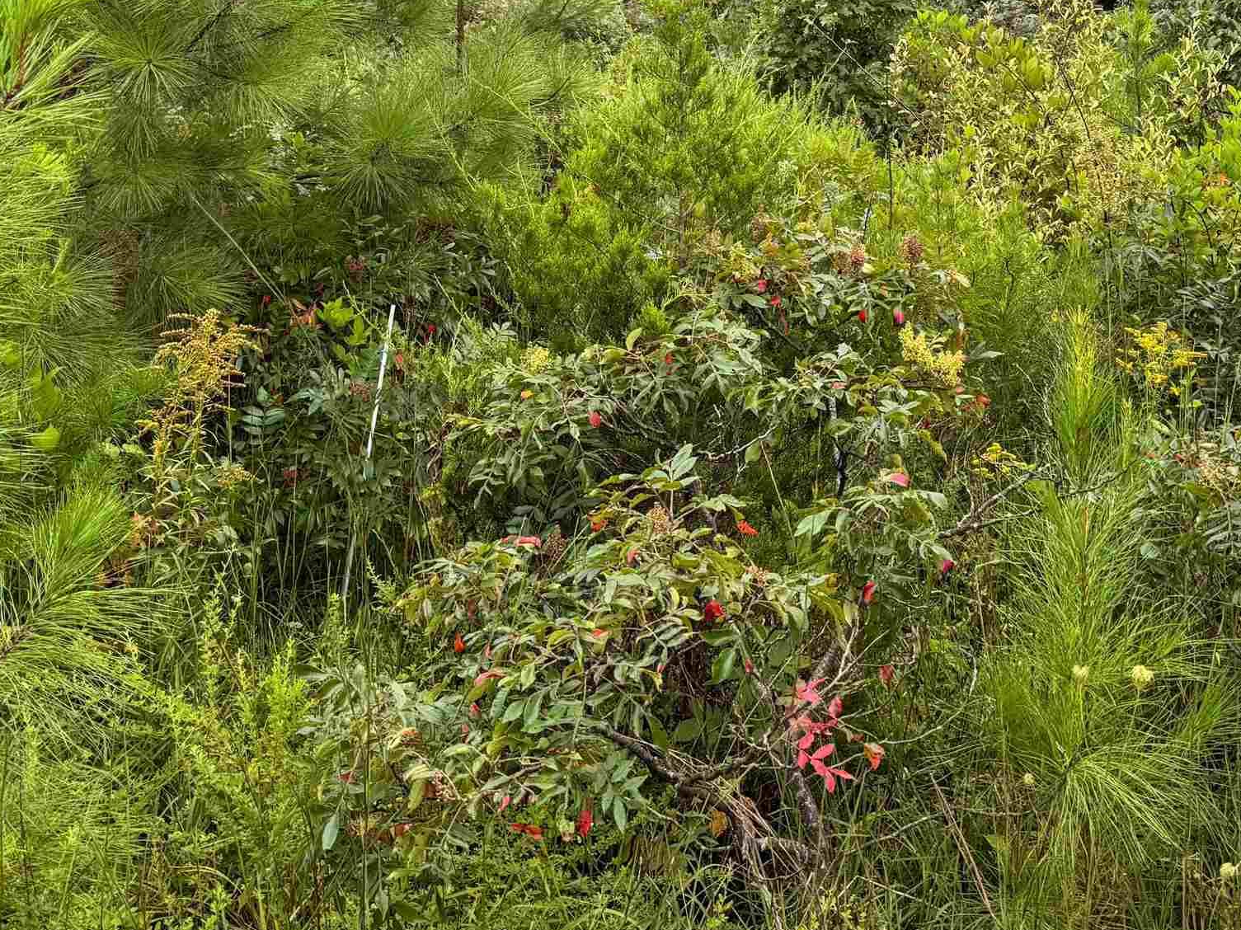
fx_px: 1756
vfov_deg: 28.1
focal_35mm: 49
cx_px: 772
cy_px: 32
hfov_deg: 38.7
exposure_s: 1/750
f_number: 1.8
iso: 80
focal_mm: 6.76
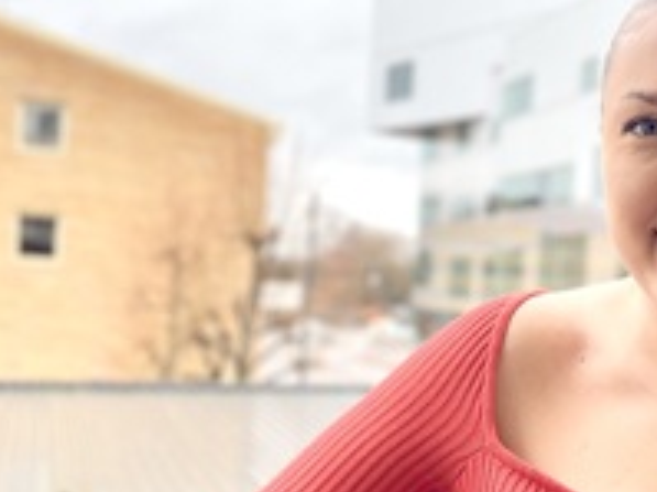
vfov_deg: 26.5
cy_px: 305
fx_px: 1043
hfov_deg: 34.0
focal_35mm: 55
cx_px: 522
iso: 32
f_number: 1.6
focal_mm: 5.1
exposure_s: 1/148
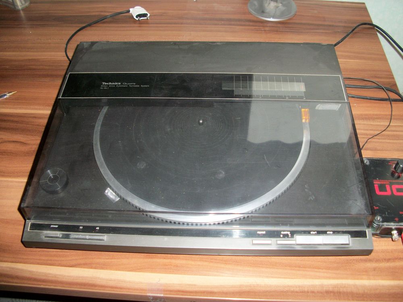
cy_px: 151
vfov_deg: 40.7
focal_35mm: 35
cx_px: 202
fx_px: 407
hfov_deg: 52.6
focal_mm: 6.3
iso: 160
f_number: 3.1
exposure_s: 1/30
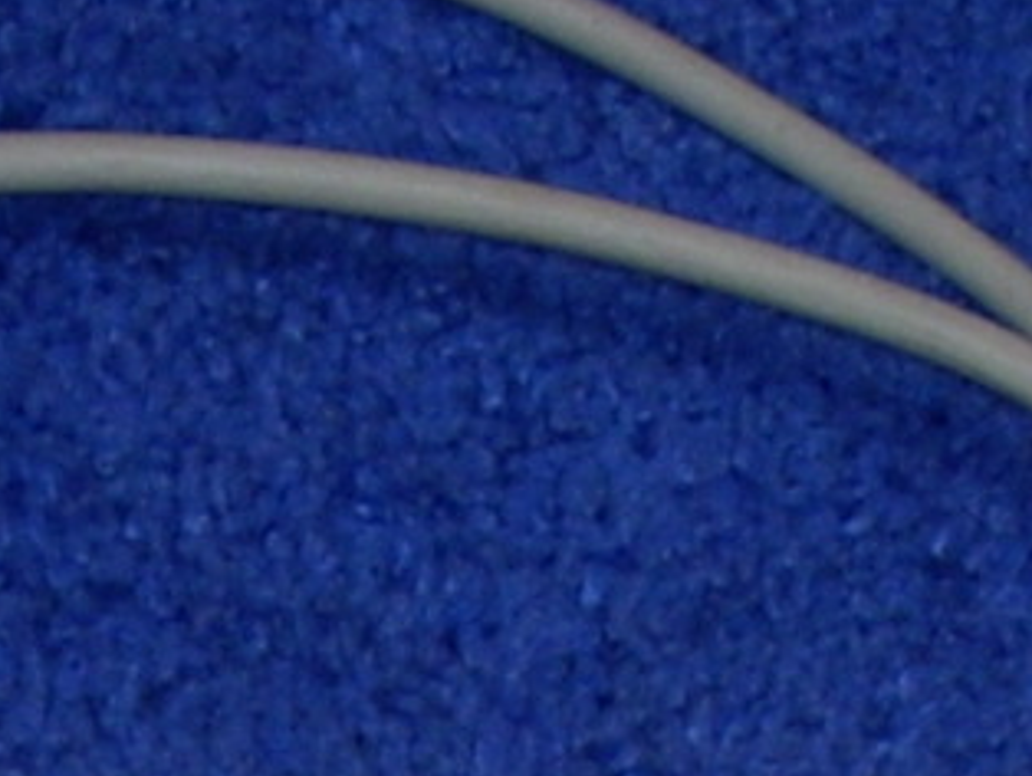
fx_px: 7190
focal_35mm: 241
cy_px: 2016
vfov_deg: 5.9
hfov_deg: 8.2
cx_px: -69
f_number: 2.8
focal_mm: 6.2
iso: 64
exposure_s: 1/30
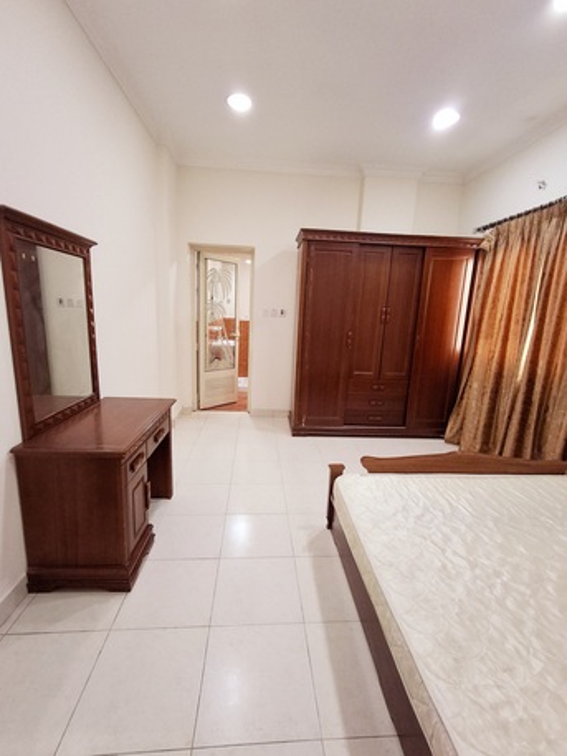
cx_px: 284
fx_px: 349
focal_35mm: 16
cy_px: 378
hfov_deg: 78.1
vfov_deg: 94.5
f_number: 2.2
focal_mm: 1.64
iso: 200
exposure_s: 1/33
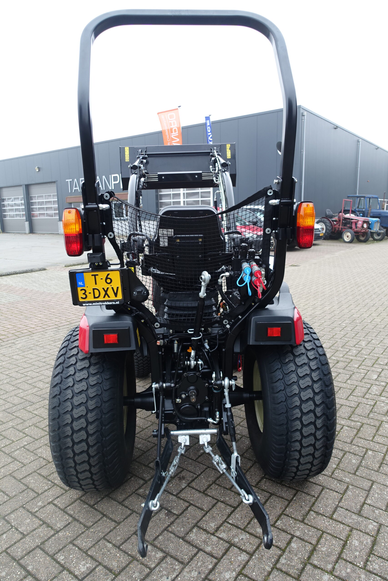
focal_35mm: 24
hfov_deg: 53.1
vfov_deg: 73.7
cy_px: 290
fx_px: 388
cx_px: 194
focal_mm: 8.8
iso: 125
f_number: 3.2
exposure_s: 1/80
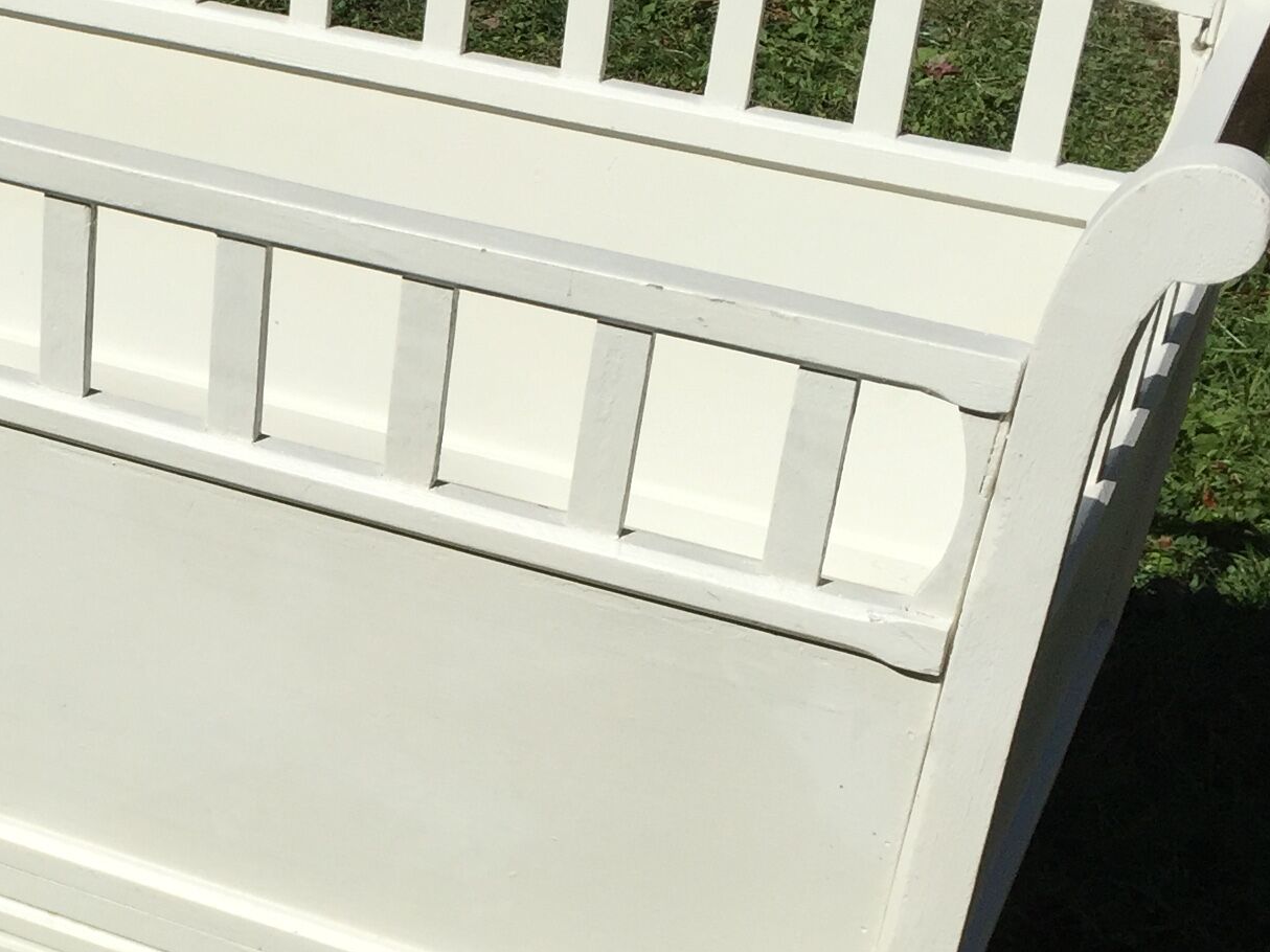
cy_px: 660
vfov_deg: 18.8
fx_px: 2861
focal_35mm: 78
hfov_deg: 24.0
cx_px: 32
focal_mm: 4.15
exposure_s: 1/6623
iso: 32
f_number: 2.2
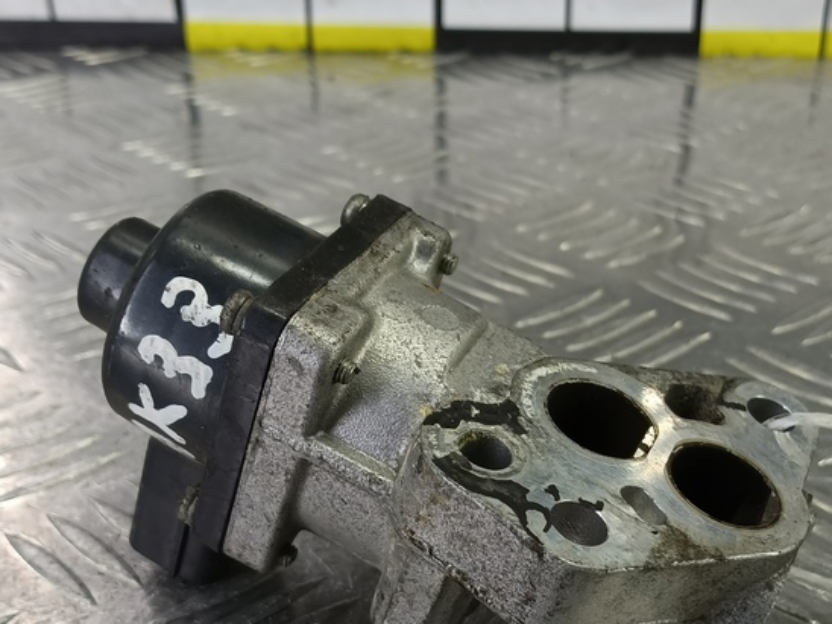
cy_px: 490
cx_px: 501
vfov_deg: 32.8
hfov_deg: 43.6
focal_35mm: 43
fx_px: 1034
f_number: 1.6
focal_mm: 4.11
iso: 116
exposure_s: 1/50
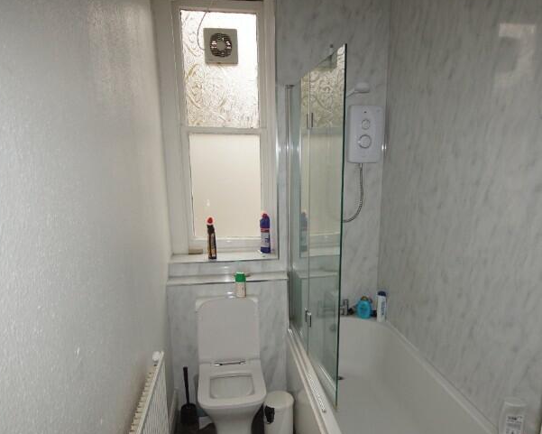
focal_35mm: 24
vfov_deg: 58.4
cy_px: 255
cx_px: 289
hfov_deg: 70.2
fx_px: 385
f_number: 4
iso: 400
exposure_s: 1/160
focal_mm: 10
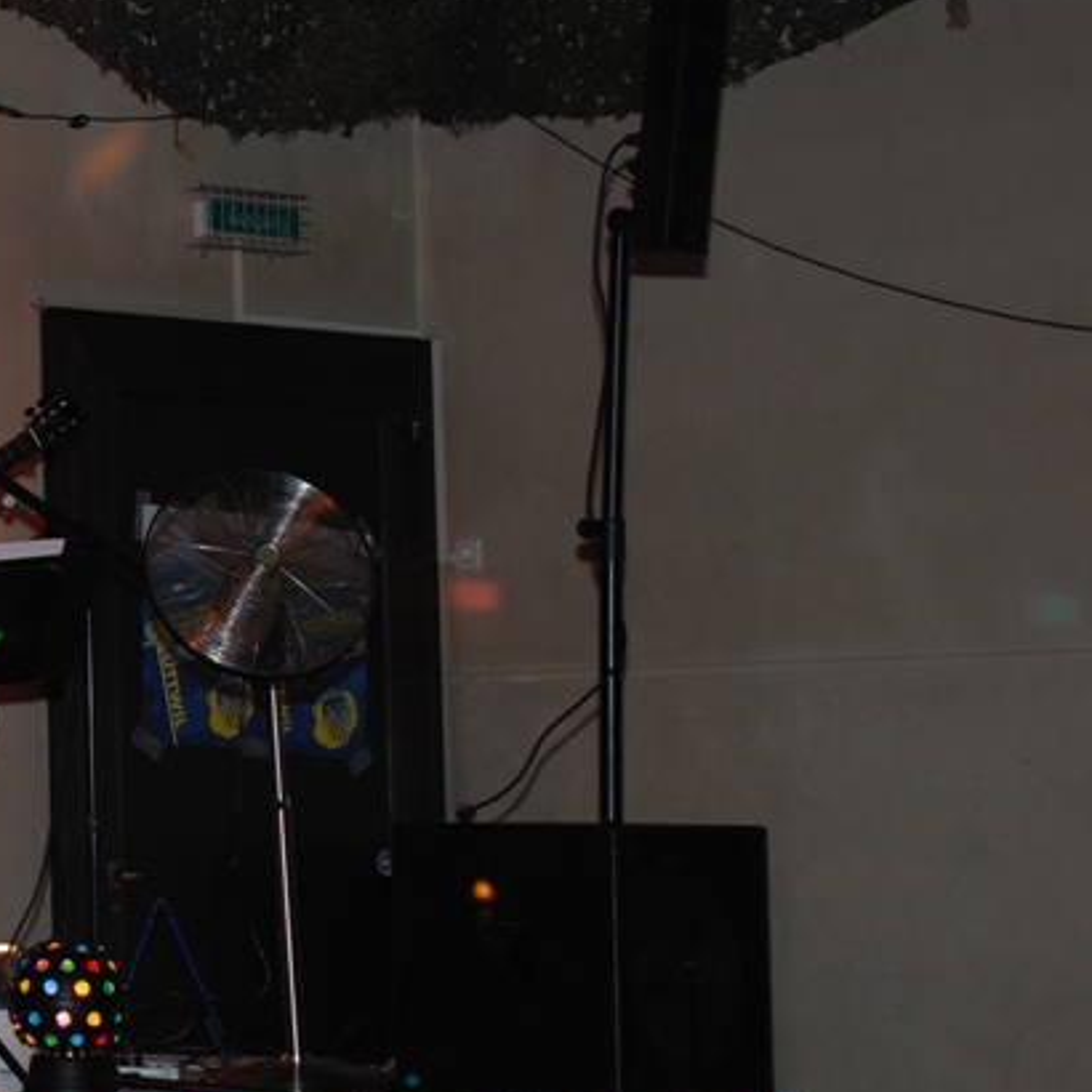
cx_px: -205
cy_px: 510
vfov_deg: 17.1
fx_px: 3640
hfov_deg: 16.4
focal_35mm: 102
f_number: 4.2
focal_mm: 32
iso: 200
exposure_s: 1/60
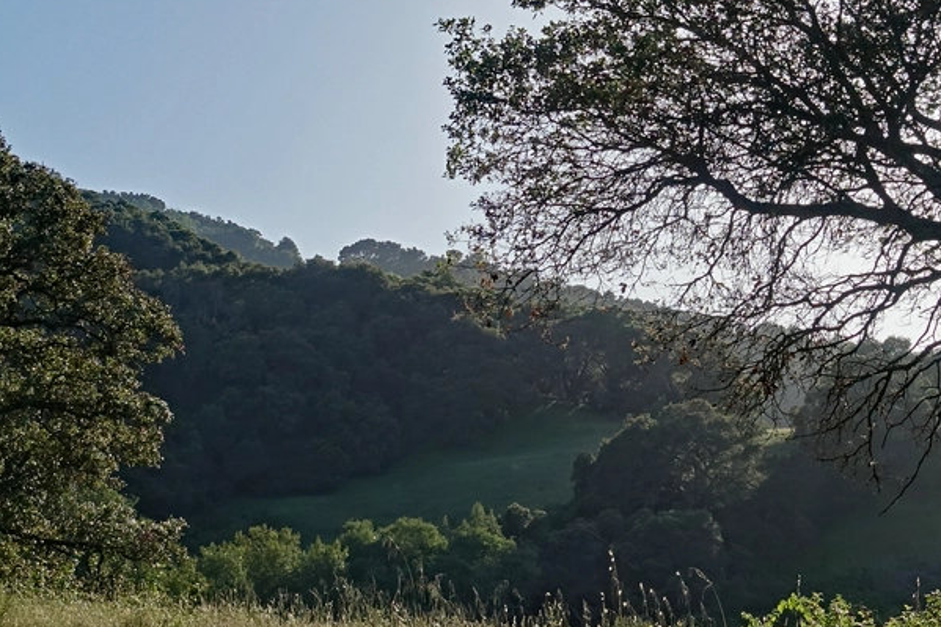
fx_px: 2404
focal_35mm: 92
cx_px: 484
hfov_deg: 22.1
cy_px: 134
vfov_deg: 14.8
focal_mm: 12.48
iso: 125
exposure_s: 1/160
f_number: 4
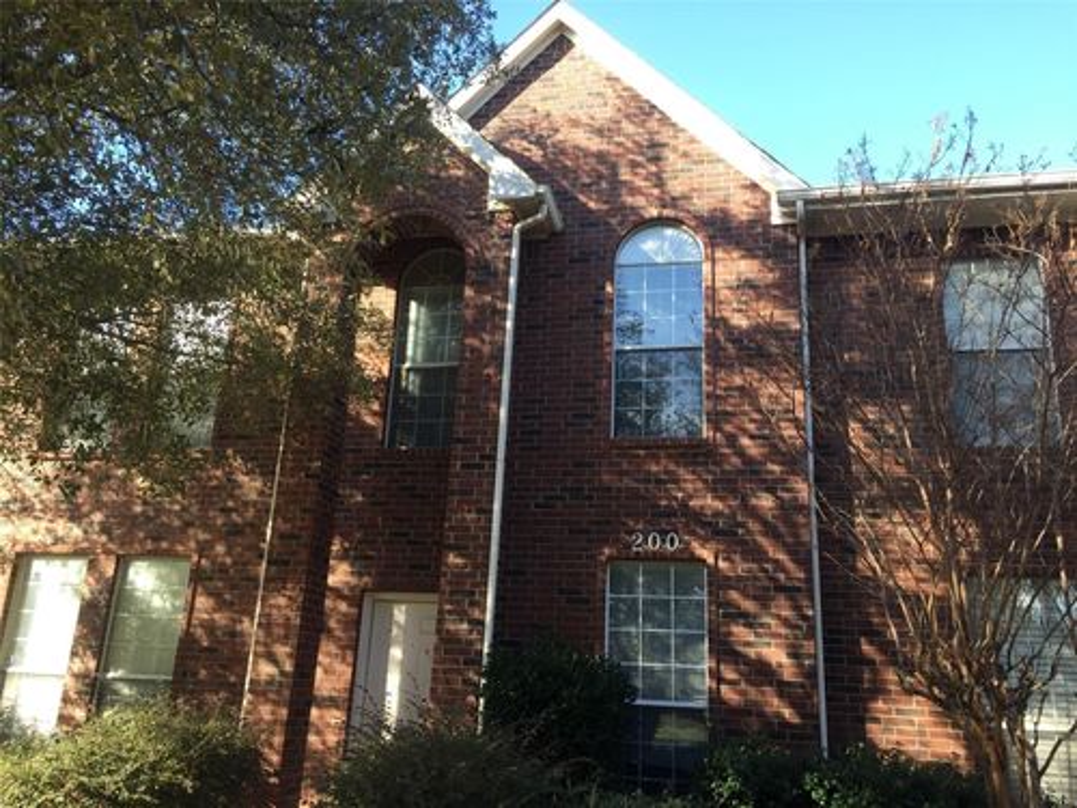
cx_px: 538
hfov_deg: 61.7
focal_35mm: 29
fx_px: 902
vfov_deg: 48.2
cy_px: 404
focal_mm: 4.15
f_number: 2.2
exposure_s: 1/199
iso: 32
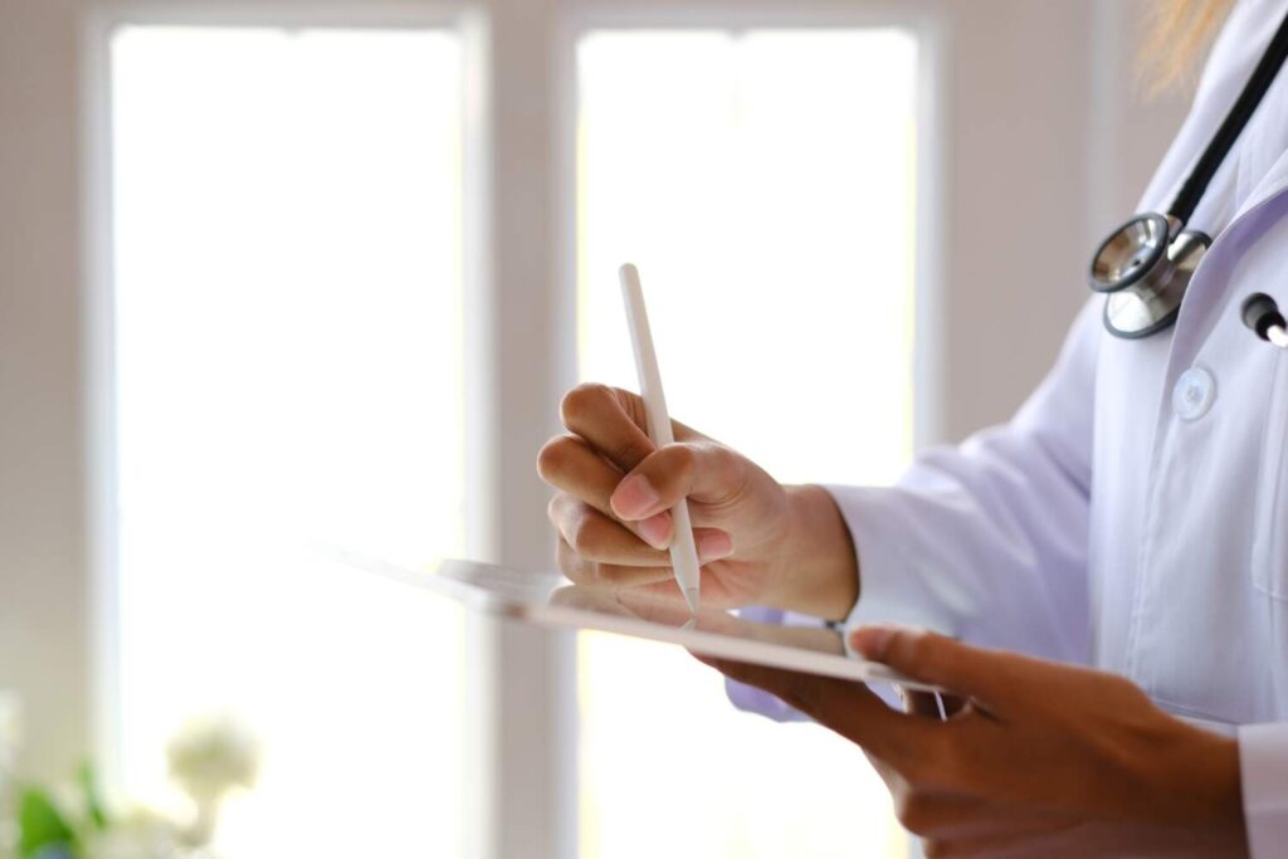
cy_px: 430
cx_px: 644
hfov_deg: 24.2
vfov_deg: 16.3
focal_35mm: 84
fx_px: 3006
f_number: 2
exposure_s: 1/125
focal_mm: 56
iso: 320
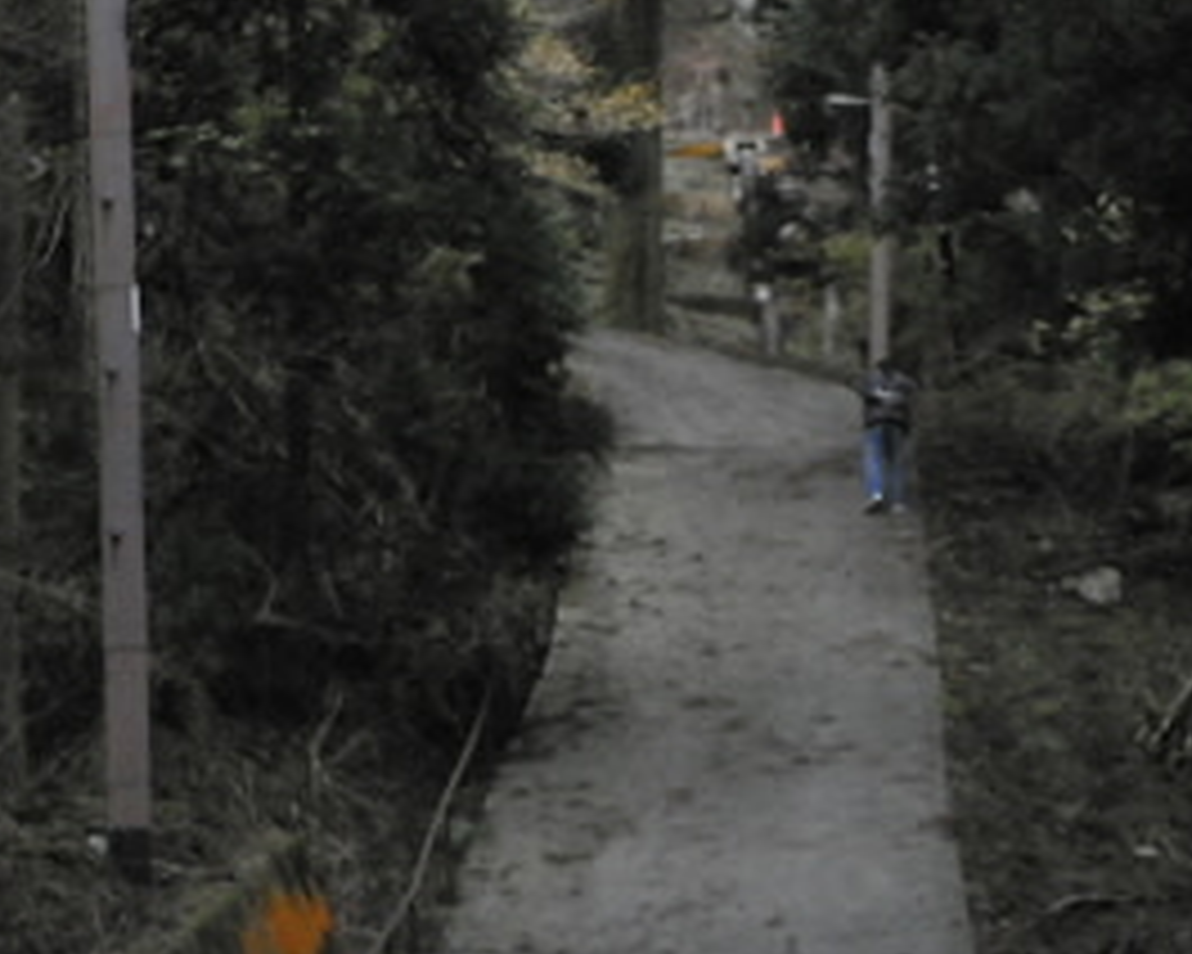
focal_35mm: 159
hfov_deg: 12.1
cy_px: 562
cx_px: 702
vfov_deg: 9.7
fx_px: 5609
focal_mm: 19.6
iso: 800
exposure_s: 1/125
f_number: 5.9
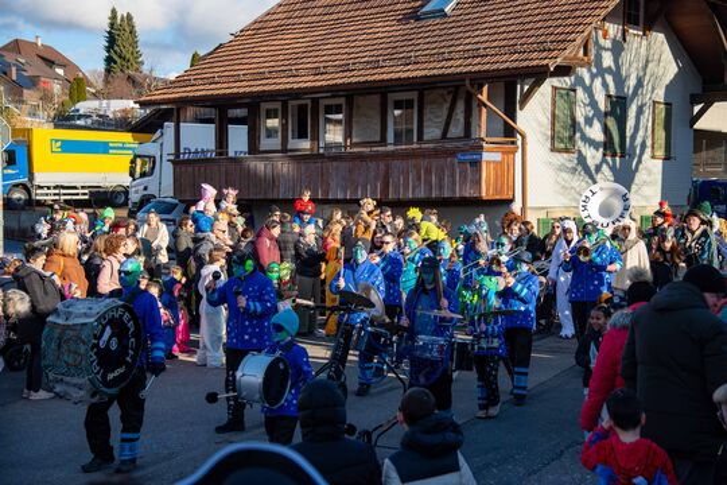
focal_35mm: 55
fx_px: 1111
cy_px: 242
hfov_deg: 36.2
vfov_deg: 24.6
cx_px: 364
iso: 400
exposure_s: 1/1250
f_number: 4.5
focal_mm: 55
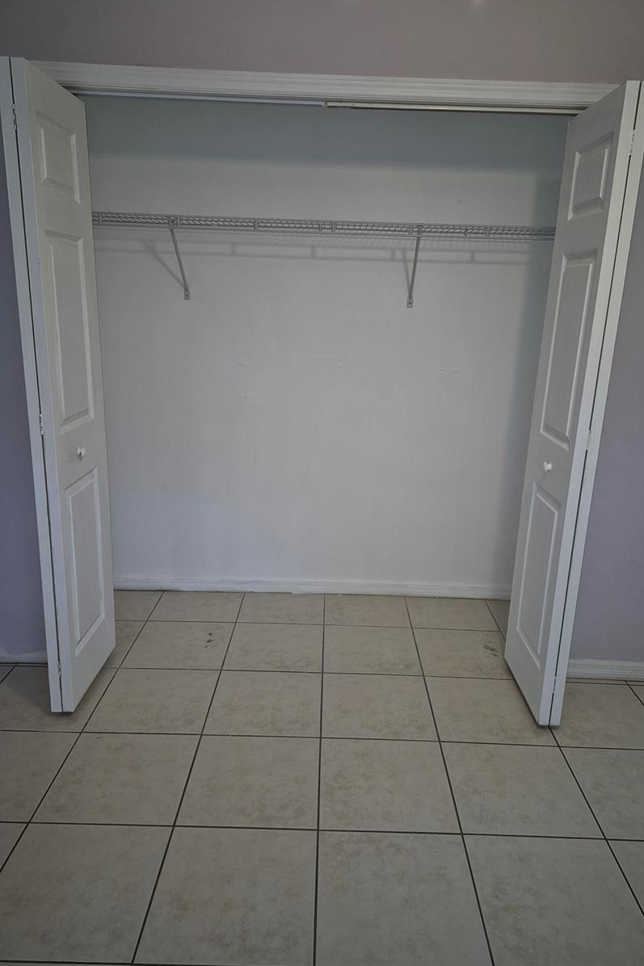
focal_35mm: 24
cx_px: 339
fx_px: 644
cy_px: 482
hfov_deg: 53.1
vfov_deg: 73.8
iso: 100
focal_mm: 5.4
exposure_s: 1/40
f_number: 1.8
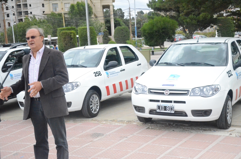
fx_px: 401
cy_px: 80
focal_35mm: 60
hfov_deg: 33.5
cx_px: 120
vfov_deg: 22.5
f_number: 4.5
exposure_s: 1/8000
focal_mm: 40
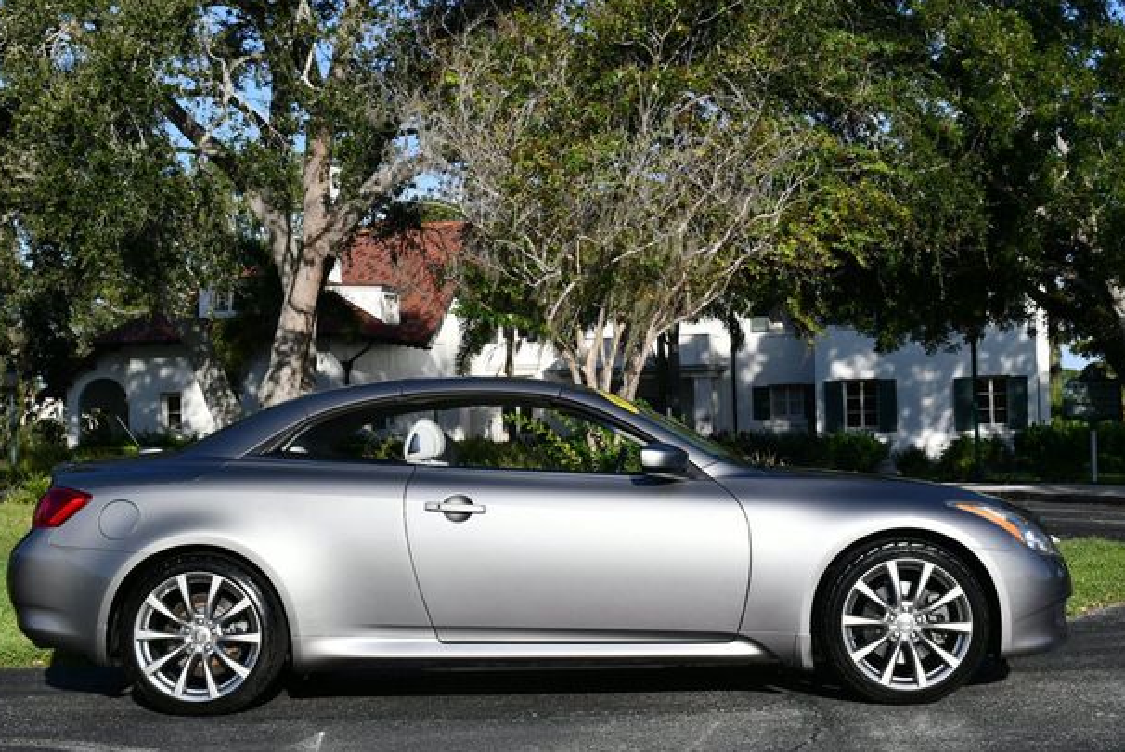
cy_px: 381
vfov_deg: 23.8
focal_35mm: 57
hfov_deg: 35.0
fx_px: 1782
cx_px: 540
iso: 100
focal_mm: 27
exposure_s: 1/320
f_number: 9
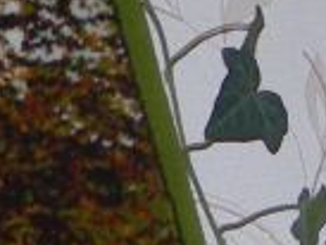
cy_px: -93
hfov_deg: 6.9
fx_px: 2668
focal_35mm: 283
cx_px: -157
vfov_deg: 5.2
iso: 50
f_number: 2.8
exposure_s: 1/60.1
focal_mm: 7.8
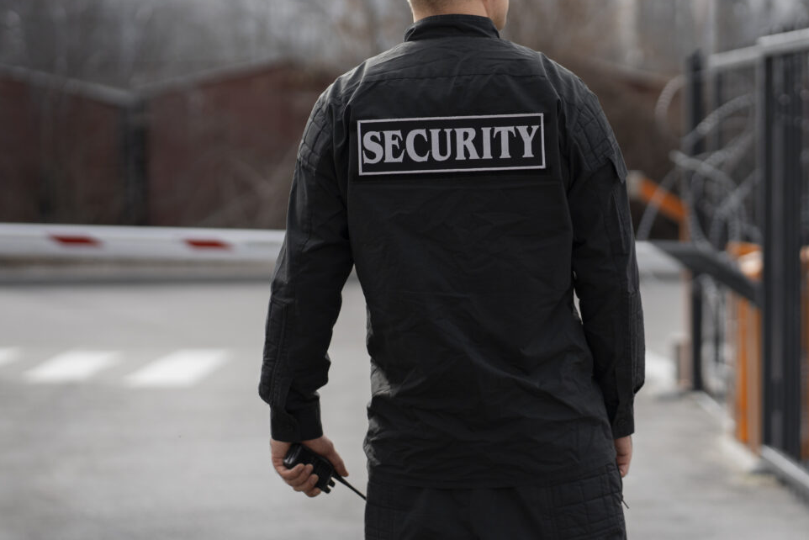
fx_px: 2383
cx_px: 504
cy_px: 210
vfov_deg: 12.9
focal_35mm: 106
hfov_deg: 19.2
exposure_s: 1/3200
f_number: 2.5
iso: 500
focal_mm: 85
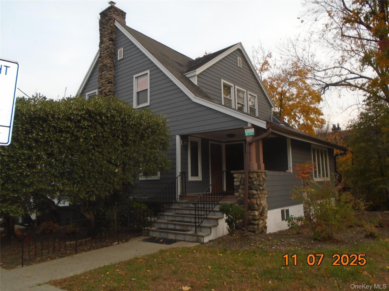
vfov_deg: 53.1
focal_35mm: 26
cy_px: 146
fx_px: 292
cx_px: 194
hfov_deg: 67.3
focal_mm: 4.6
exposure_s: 1/80
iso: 100
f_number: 3.2
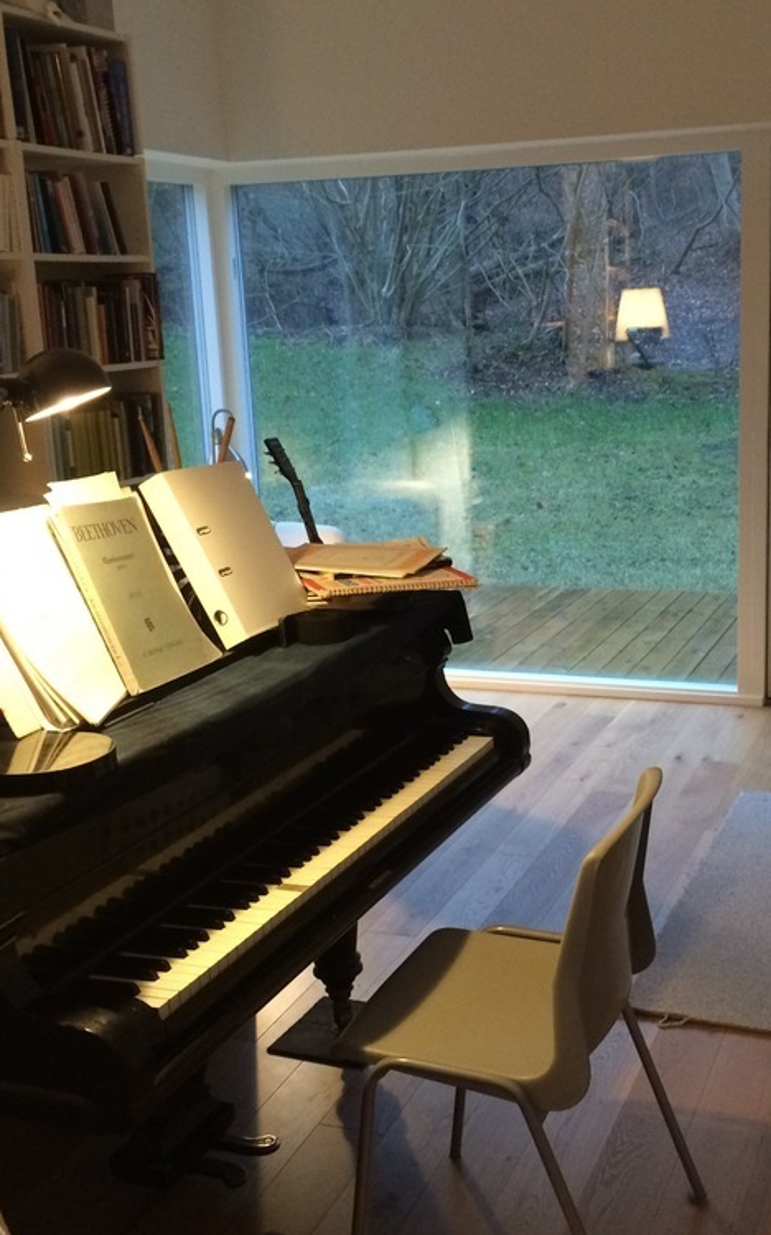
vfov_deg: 47.2
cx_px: 484
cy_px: 623
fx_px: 1412
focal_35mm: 42
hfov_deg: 30.4
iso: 250
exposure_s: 1/17
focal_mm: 4.15
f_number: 2.2
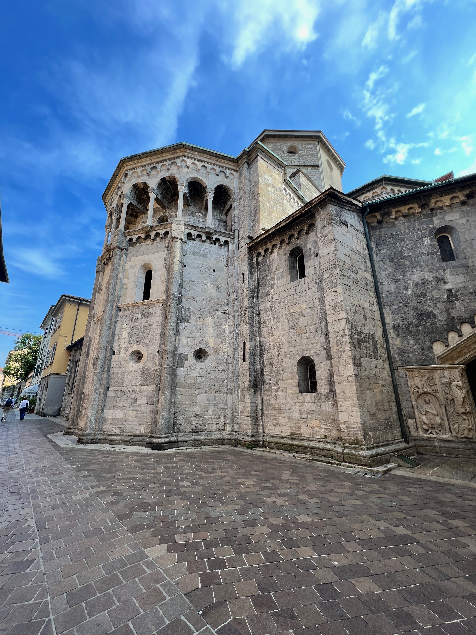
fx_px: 238
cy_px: 318
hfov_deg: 89.9
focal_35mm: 13
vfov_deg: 106.2
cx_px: 238
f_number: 1.8
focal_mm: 1.57
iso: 32
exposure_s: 1/266
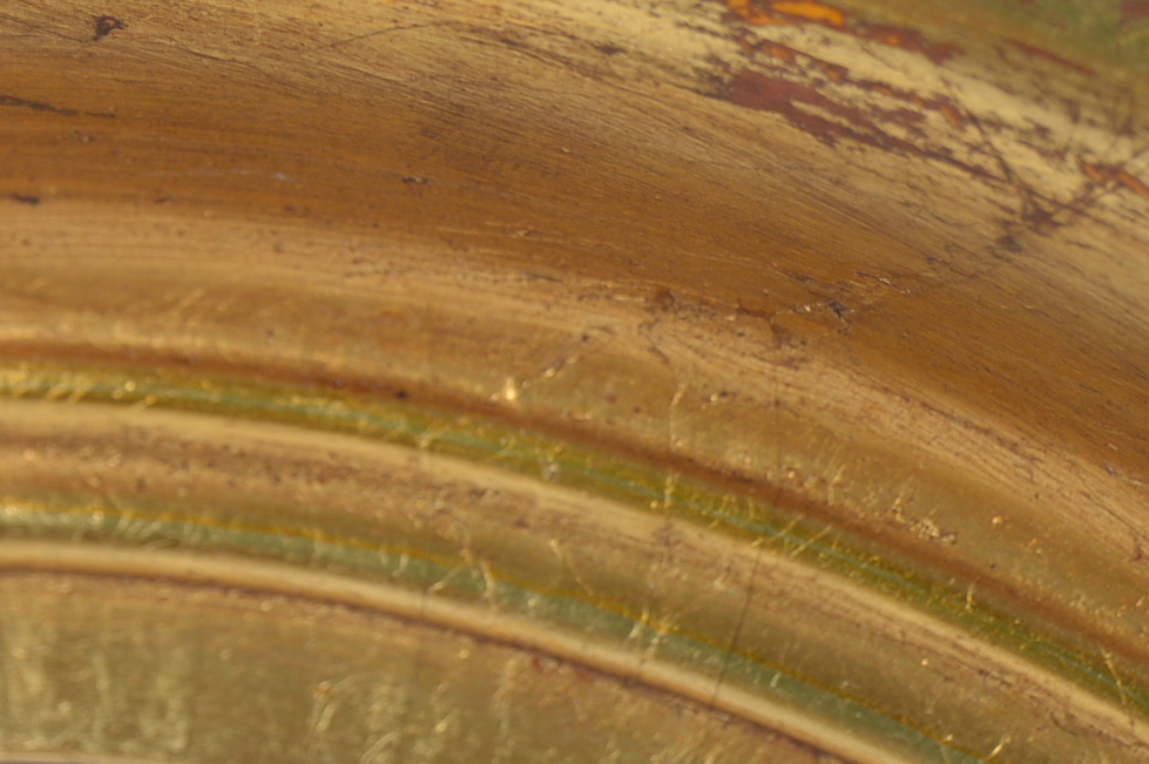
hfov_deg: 8.1
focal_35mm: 254
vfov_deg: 5.4
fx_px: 8085
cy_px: -329
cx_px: 20
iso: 100
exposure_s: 1/80
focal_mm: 55
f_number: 5.6
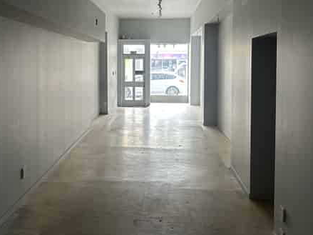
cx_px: 123
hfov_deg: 51.0
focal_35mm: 36
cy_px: 72
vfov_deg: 39.0
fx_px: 325
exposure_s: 1/60
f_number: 1.78
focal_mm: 6.86
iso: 250
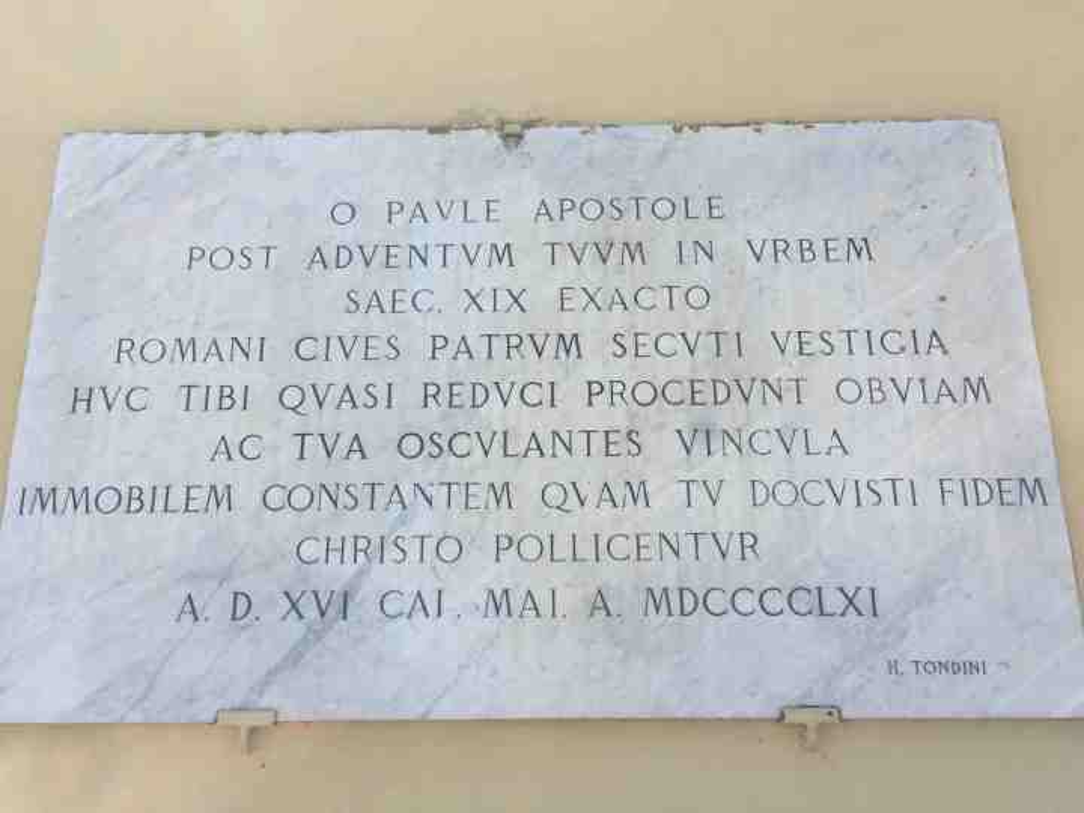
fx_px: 908
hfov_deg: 61.7
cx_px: 542
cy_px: 406
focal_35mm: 29
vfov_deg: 48.2
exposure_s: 1/1236
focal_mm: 4.15
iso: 32
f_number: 2.2
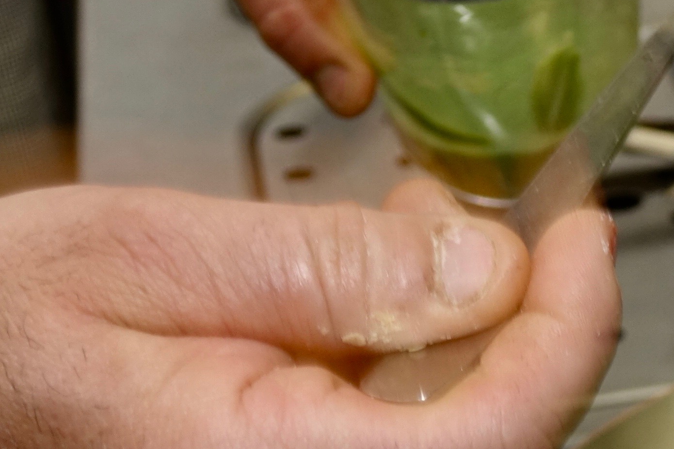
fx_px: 2358
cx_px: 799
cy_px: 384
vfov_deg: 10.8
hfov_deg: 15.7
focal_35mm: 126
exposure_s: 1/40
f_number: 2.8
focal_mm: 11.8
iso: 200
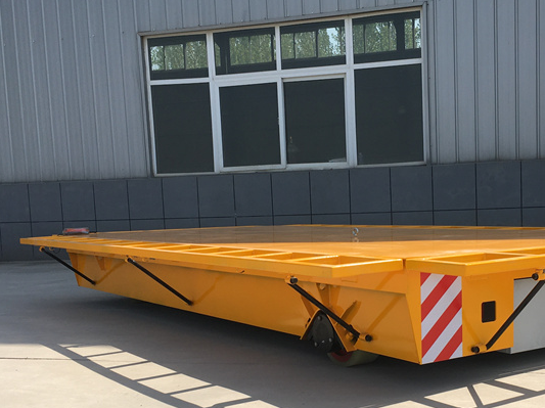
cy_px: 285
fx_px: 771
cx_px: 368
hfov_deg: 38.4
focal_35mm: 49
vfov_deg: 29.4
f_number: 2.2
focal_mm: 4.15
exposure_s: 1/1221
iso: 25
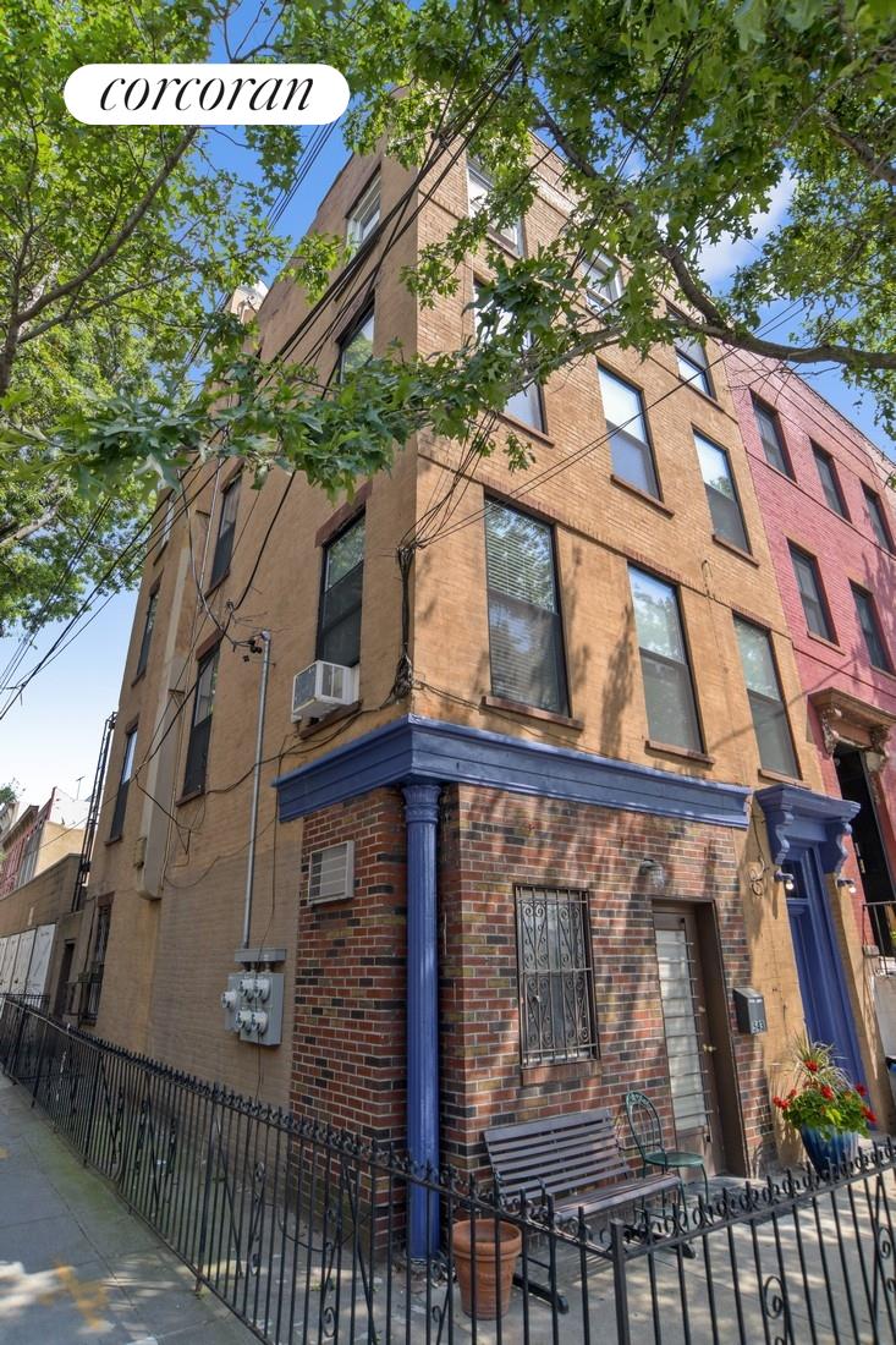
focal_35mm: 20
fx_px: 747
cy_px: 672
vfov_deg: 84.0
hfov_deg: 61.9
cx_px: 448
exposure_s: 1/100
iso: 200
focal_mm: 20
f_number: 11
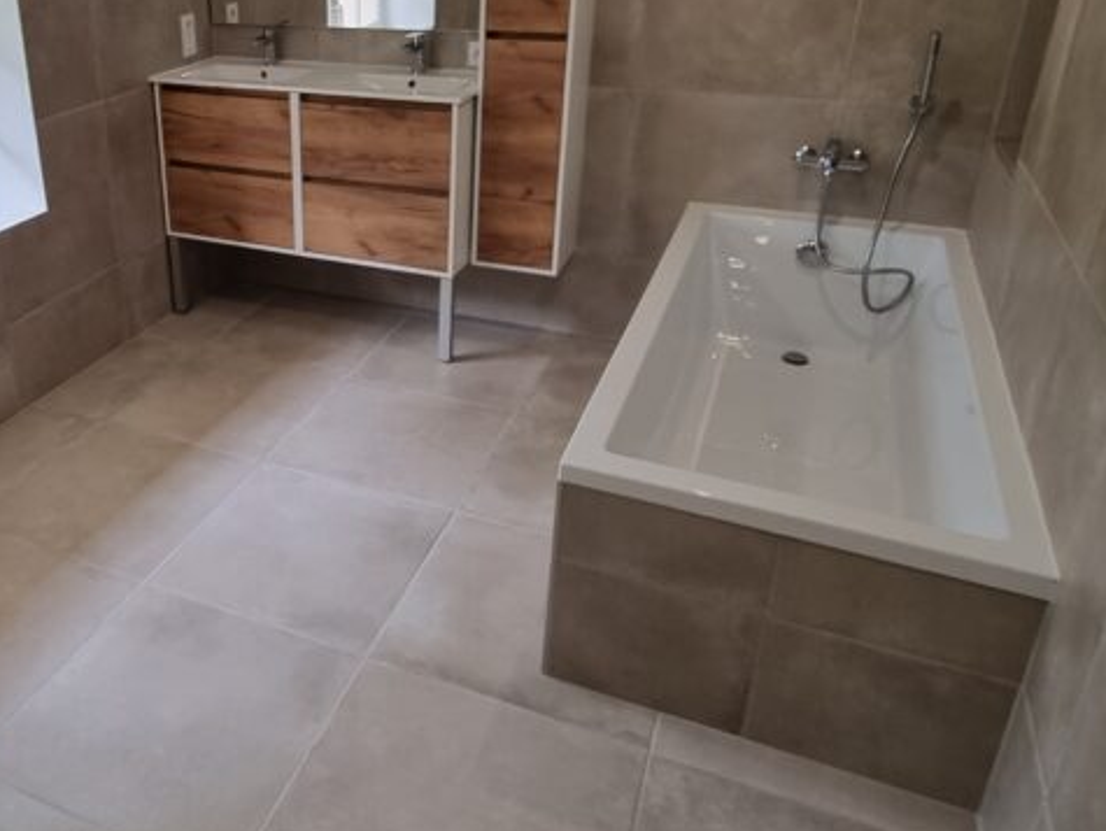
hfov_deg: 59.9
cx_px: 275
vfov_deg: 49.0
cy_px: 284
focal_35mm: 28
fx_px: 895
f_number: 2.2
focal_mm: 2.2
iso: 80
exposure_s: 1/50
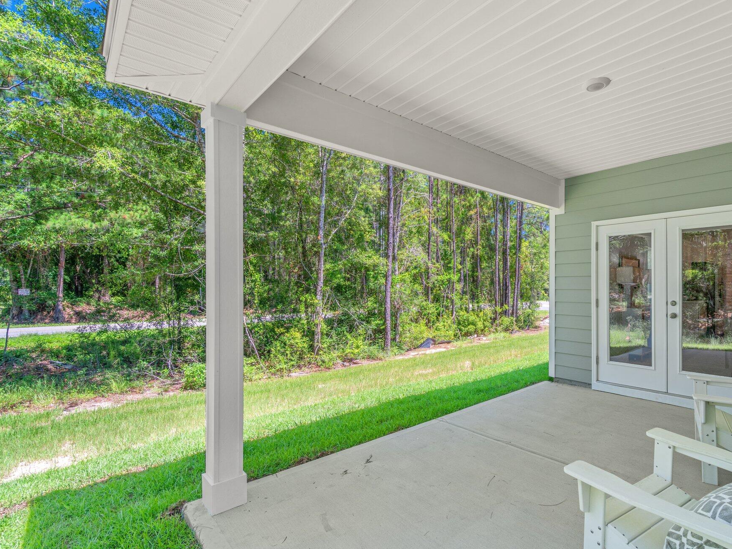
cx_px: 416
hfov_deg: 90.5
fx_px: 360
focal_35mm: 17
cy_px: 284
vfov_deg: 74.7
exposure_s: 1/6
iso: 100
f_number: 8
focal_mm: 10
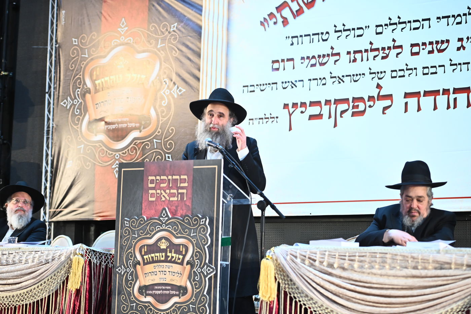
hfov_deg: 25.4
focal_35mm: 80
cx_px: 236
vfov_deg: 17.0
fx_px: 1046
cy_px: 157
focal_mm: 80
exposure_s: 1/100
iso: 3200
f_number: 3.5
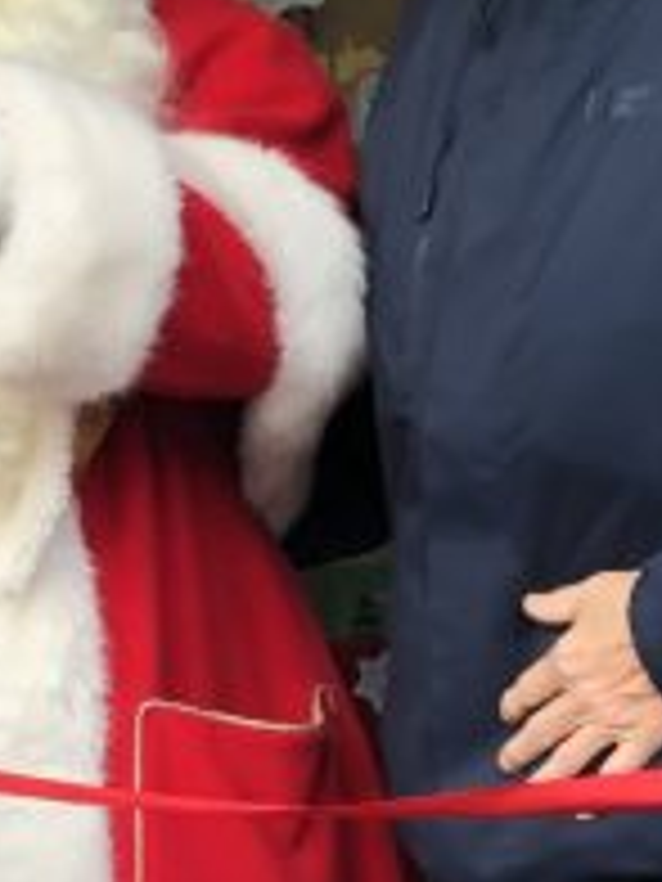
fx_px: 3723
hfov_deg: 10.1
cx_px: 180
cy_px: 788
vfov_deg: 13.4
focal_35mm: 146
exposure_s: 1/136
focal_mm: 4
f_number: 1.8
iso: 20
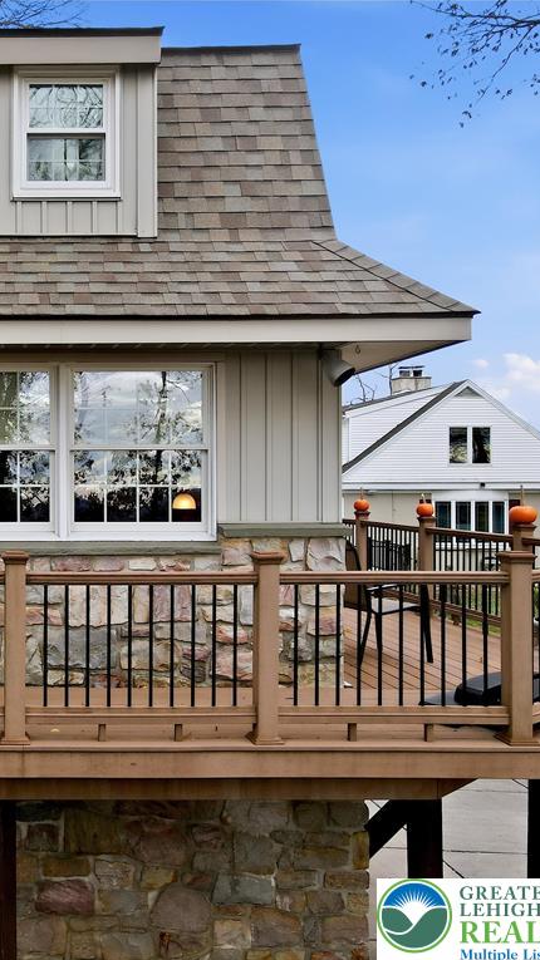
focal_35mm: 35
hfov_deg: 31.0
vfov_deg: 56.6
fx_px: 891
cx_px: -10
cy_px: 481
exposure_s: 1/100
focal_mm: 4.5
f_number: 2.8
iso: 100
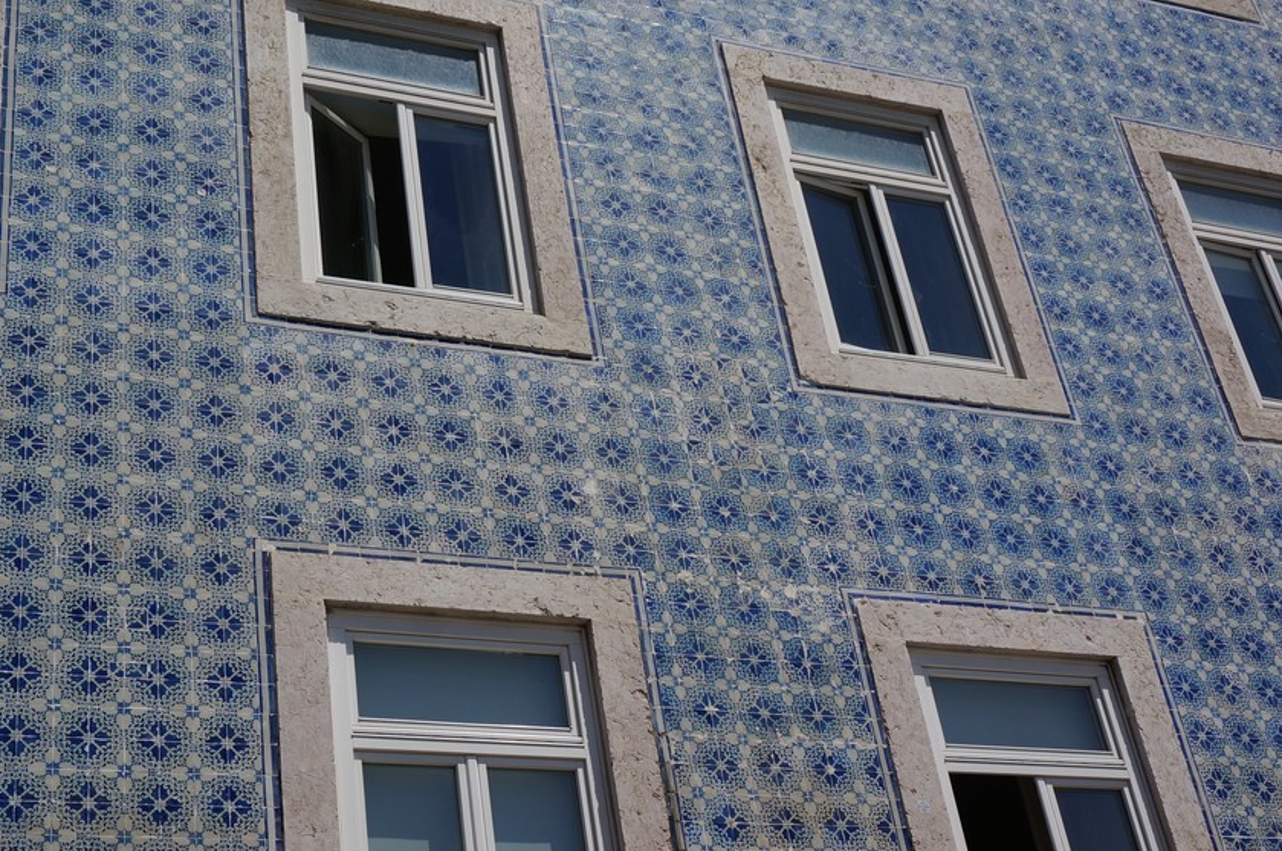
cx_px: 622
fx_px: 1992
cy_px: 387
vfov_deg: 24.1
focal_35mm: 56
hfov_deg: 35.7
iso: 100
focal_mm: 26
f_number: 8
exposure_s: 1/800
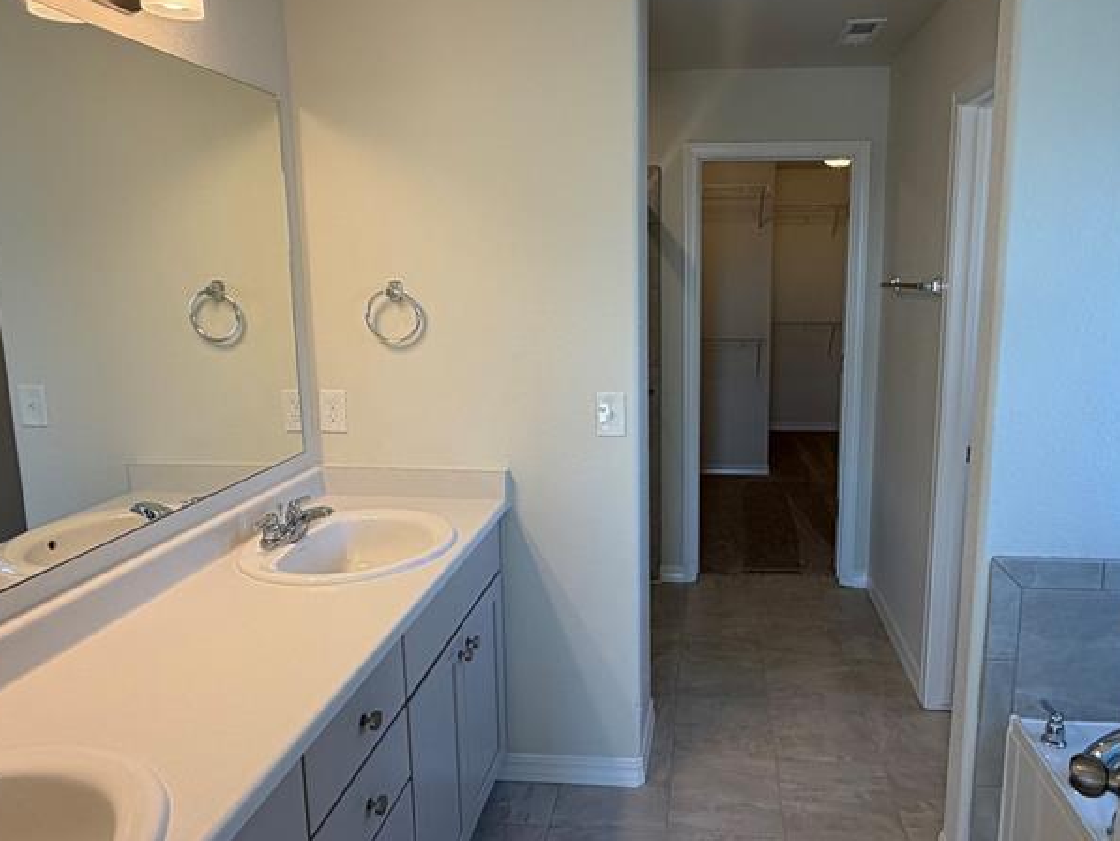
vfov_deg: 56.8
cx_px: 662
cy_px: 391
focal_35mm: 24
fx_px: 777
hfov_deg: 71.0
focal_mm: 2.22
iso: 80
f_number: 2.2
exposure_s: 1/120
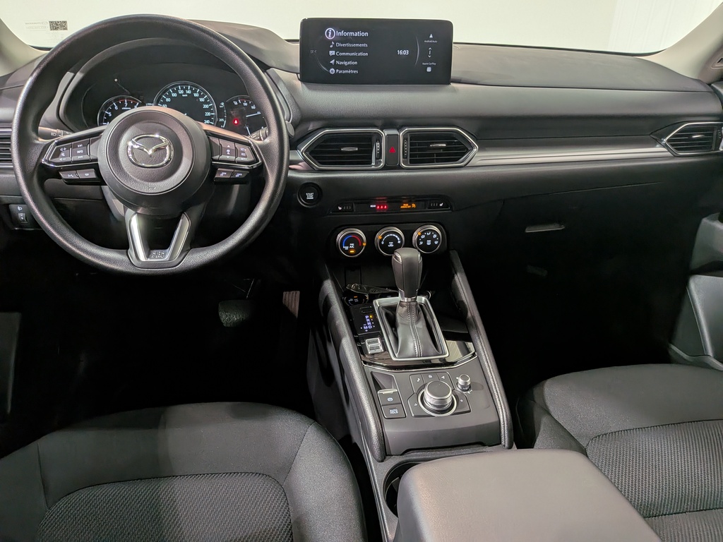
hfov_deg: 71.6
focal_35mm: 24
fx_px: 501
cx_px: 362
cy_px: 271
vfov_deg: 56.8
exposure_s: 1/20
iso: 80
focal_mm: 4.53
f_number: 1.7
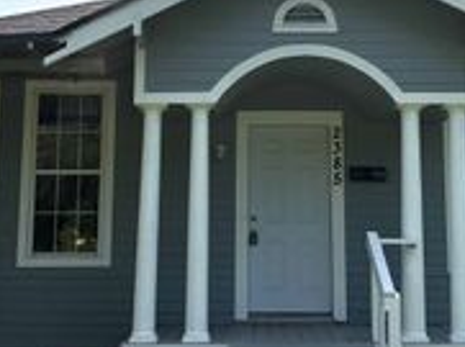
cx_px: 247
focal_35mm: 72
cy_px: 86
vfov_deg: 20.2
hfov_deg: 27.1
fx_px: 965
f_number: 1.6
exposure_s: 1/5348
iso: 50
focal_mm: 5.96
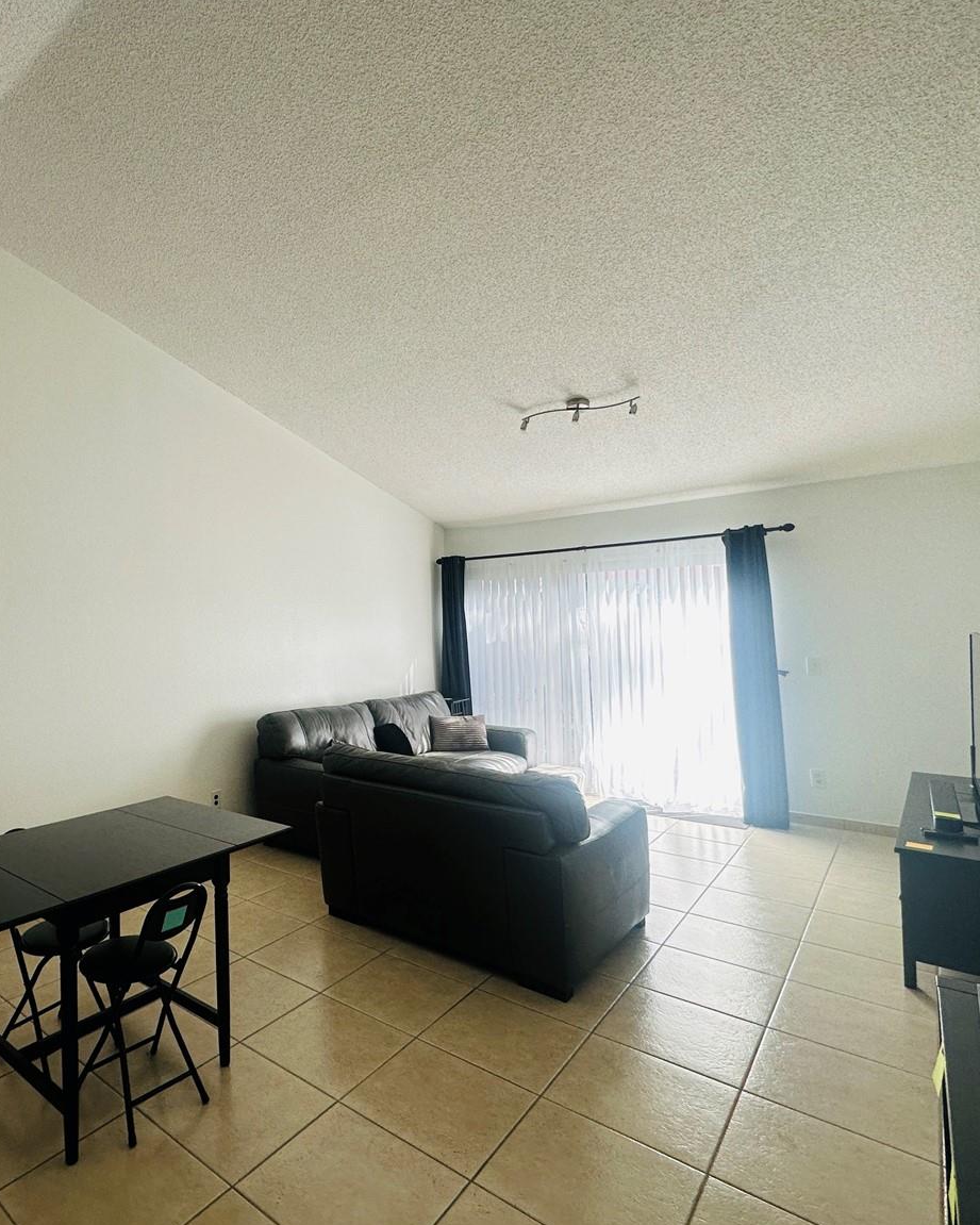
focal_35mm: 19
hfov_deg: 67.1
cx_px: 265
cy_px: 616
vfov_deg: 83.3
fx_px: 689
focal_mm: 2.22
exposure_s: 1/99
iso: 80
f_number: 2.2
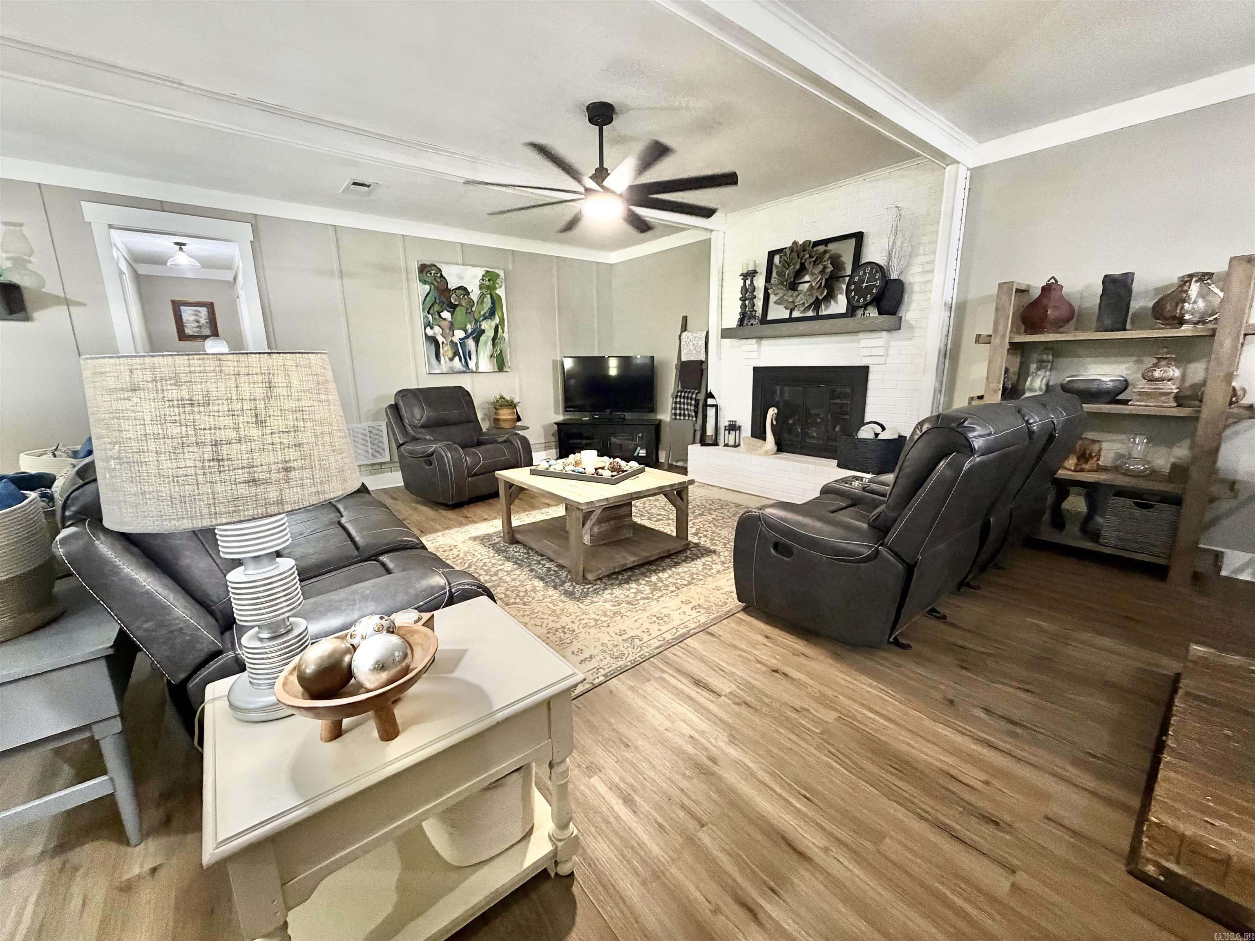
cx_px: 628
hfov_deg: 102.1
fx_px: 508
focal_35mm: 14
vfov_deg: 85.7
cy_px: 470
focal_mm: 2.22
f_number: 2.2
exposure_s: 1/60
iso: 500
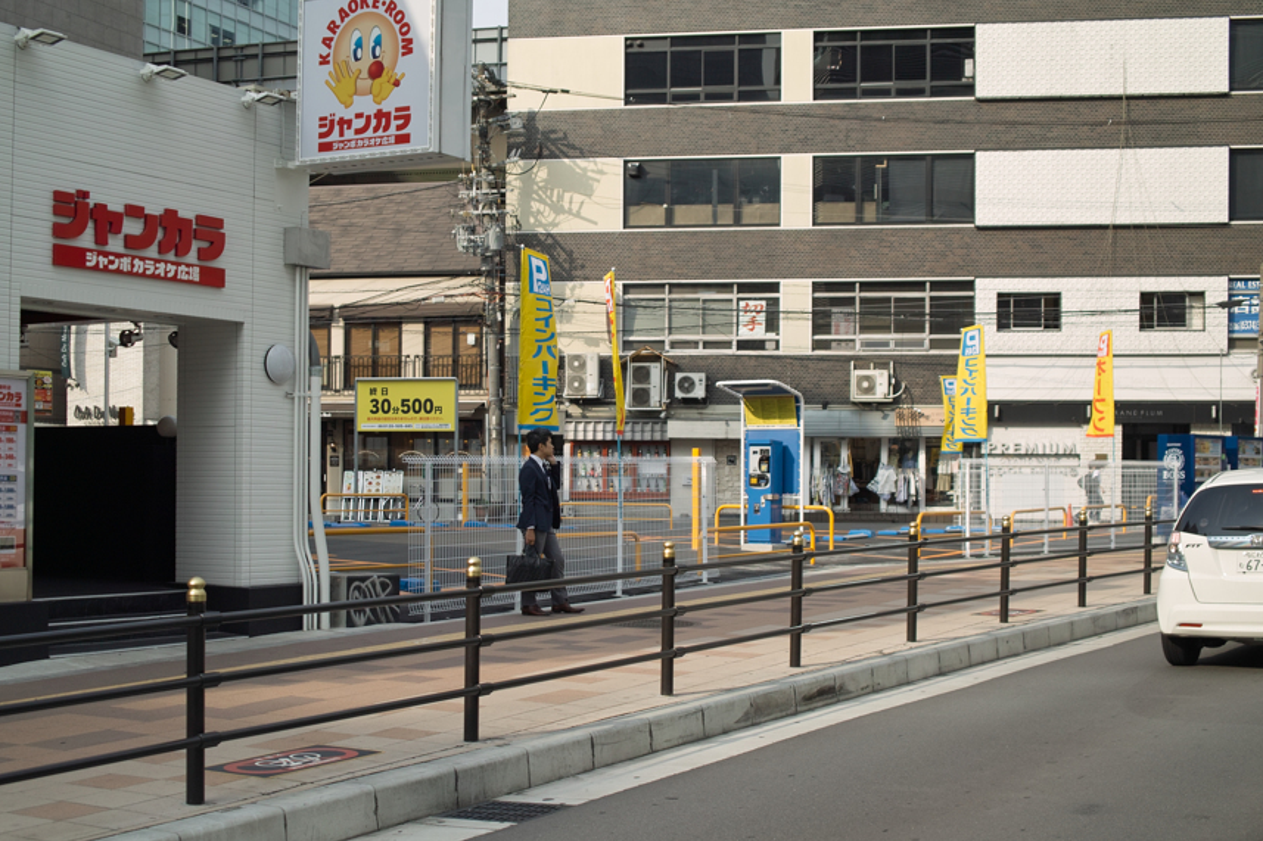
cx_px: 604
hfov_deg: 40.3
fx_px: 1719
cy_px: 493
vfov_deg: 27.5
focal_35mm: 49
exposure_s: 1/800
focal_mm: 24.2
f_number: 2.8
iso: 100
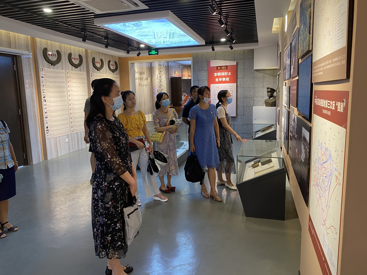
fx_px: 276
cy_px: 138
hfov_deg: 67.3
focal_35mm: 26
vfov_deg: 53.1
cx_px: 184
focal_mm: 4.25
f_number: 1.8
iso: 100
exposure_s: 1/50
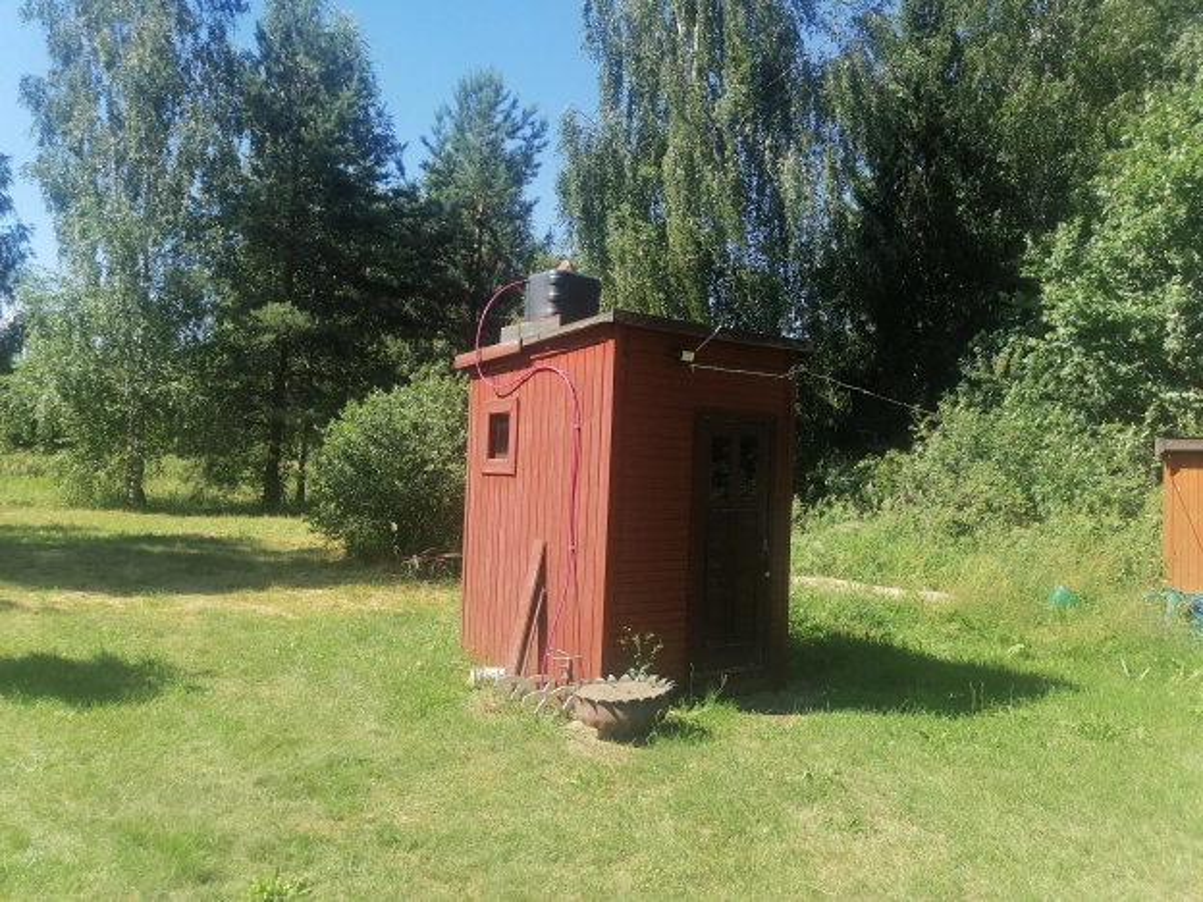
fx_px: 938
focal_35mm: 27
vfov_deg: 51.4
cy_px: 451
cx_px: 602
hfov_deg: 65.3
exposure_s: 1/737
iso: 50
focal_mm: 5.3
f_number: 1.8
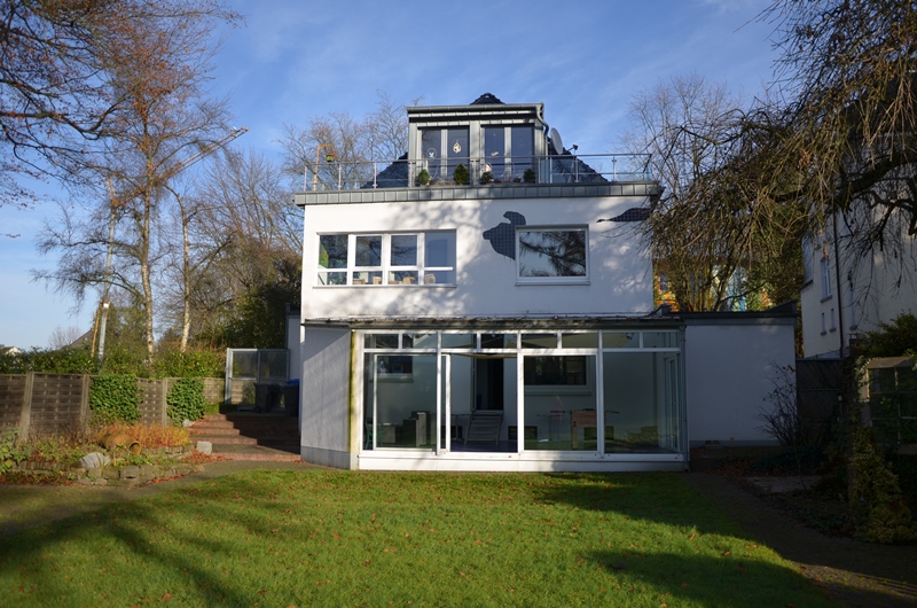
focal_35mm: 27
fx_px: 686
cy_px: 304
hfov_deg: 67.5
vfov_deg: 47.7
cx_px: 458
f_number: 3.5
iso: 100
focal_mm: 18
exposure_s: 1/800
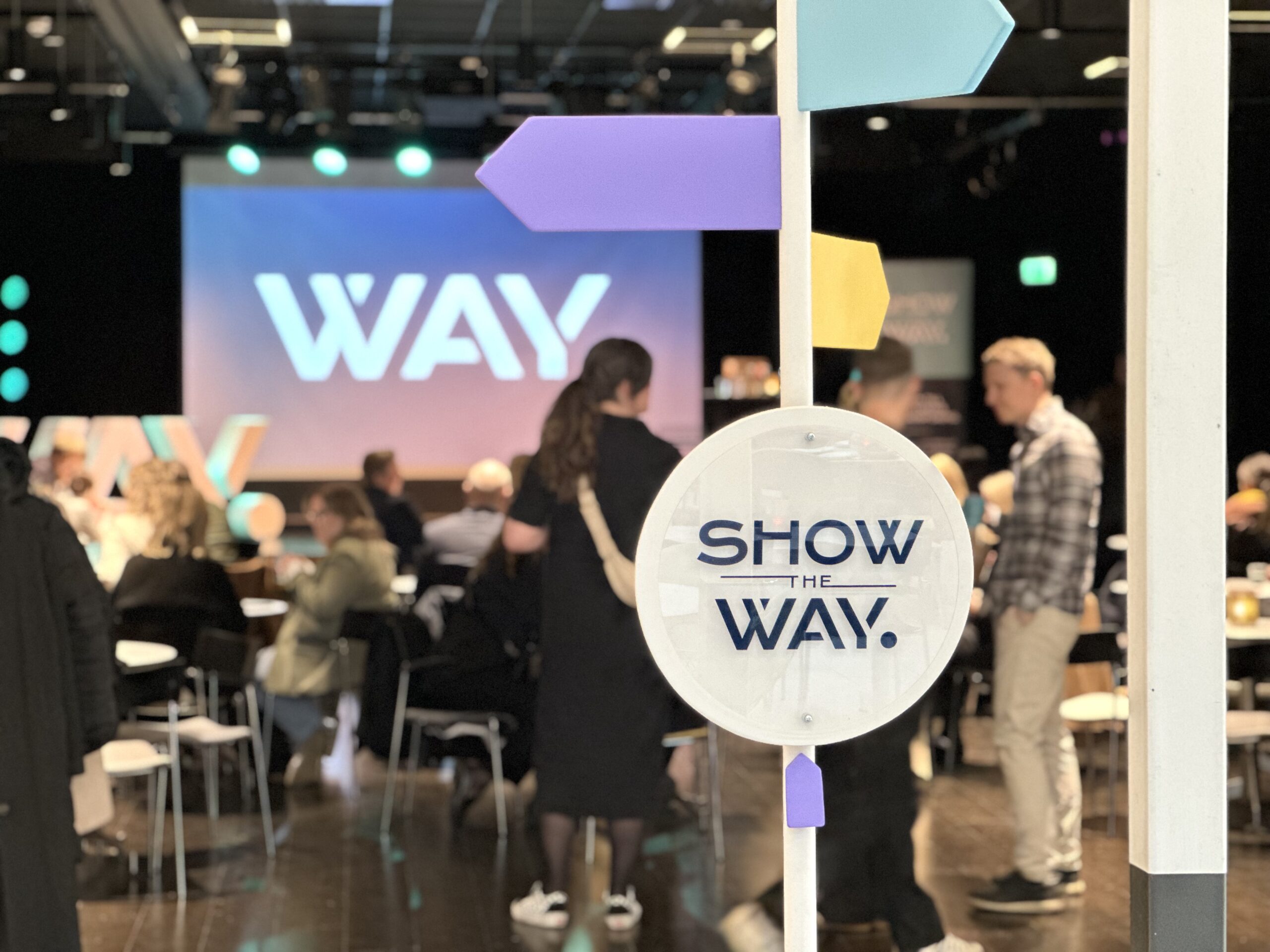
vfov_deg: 19.1
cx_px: 635
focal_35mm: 77
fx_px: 2825
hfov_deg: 25.3
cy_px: 476
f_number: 2.8
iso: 400
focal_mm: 9
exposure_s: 1/25
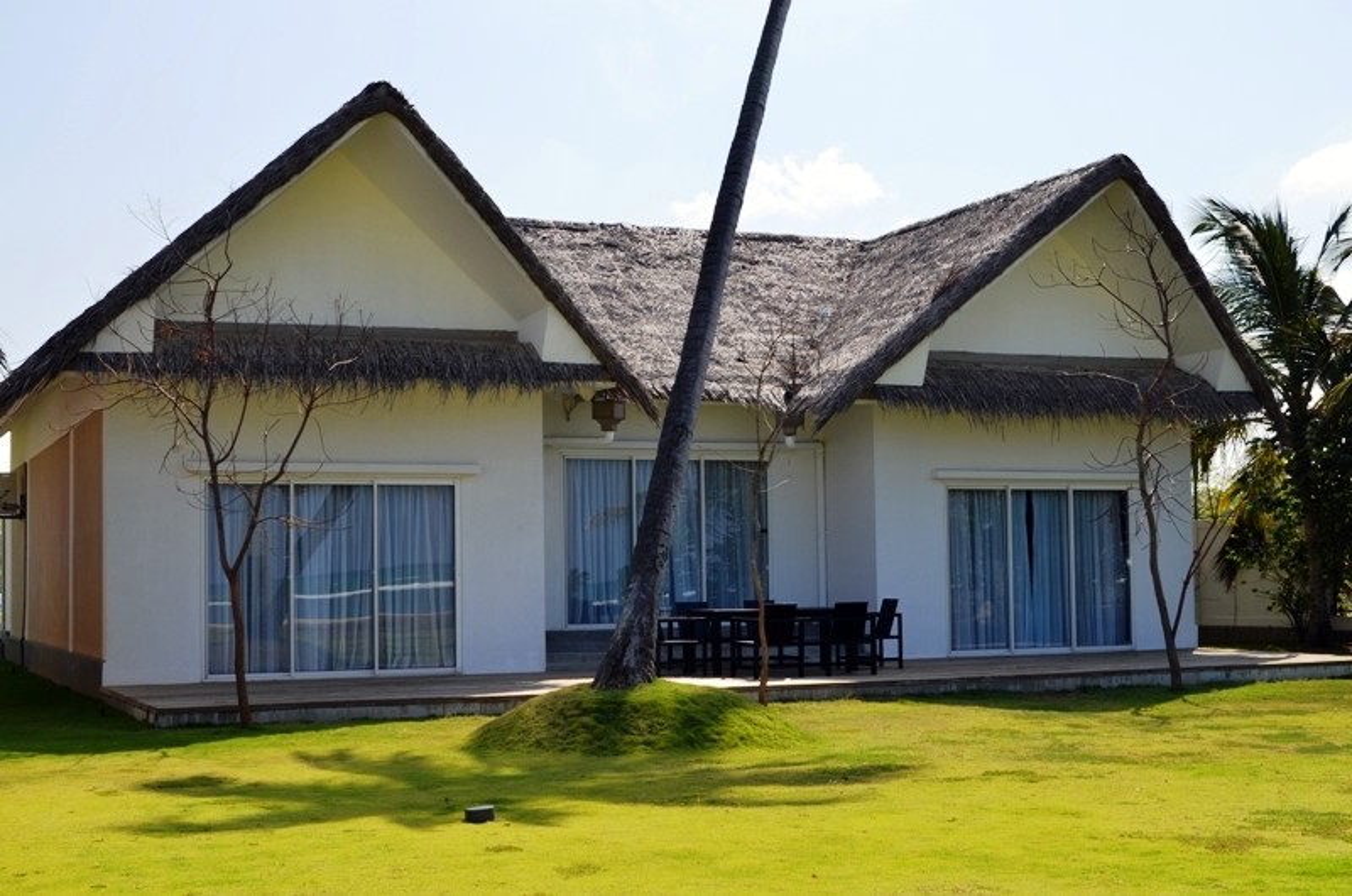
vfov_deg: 26.4
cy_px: 448
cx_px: 676
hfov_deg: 39.0
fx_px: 1912
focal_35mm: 51
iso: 100
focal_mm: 34
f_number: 9
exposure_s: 1/250
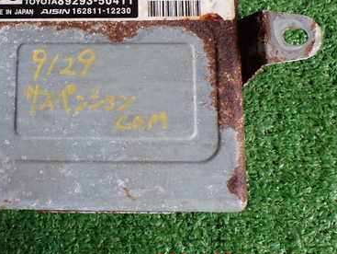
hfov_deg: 38.0
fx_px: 478
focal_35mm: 49
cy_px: 67
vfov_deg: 29.3
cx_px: 91
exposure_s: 1/125
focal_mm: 5.4
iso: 160
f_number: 2.3
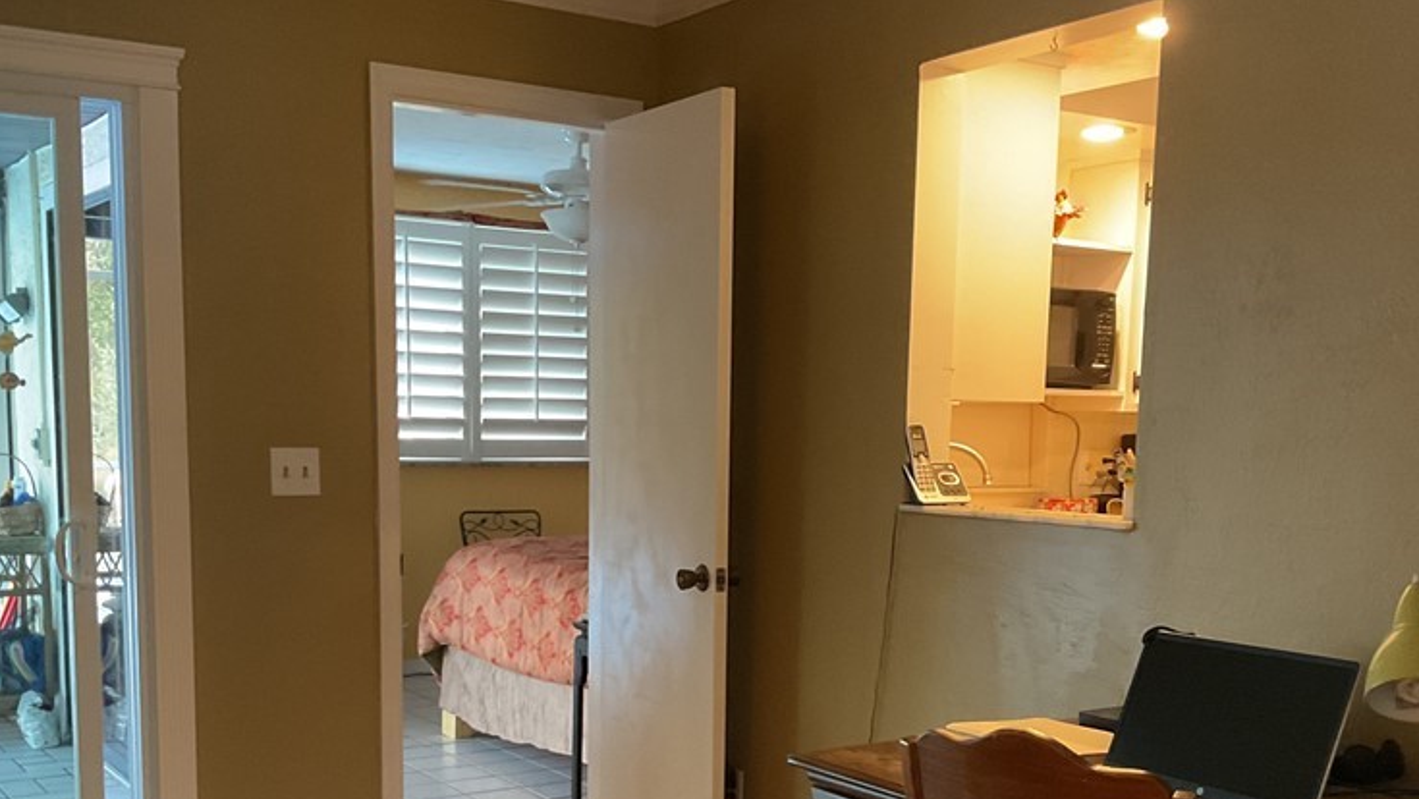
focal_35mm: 44
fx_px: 1656
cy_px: 643
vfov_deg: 26.6
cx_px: 770
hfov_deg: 46.3
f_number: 1.8
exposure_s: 1/30
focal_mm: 3
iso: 250
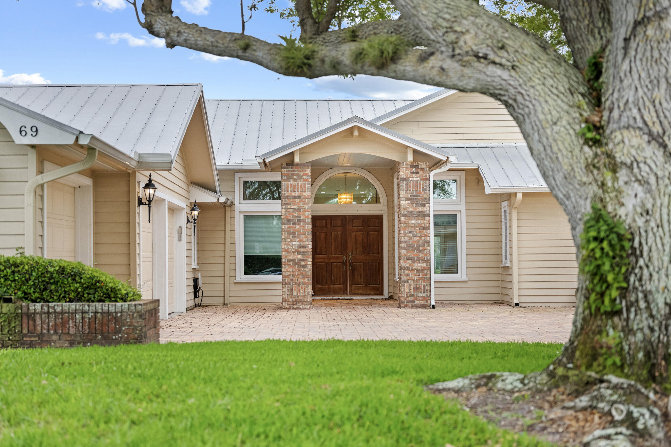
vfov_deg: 25.1
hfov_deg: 36.9
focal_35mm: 54
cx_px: 345
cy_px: 220
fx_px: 1006
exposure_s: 1/200
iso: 1250
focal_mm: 50
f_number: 2.2
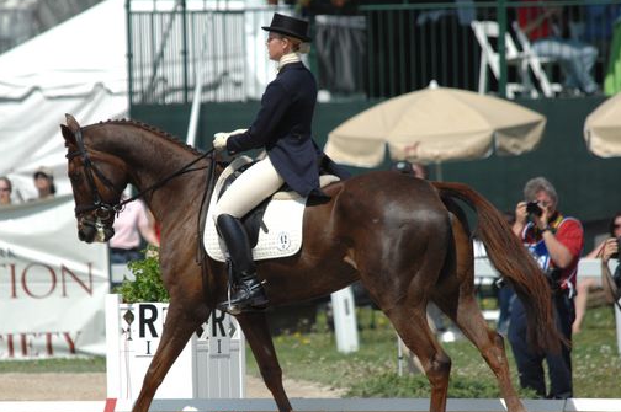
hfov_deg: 3.2
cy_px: 236
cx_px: 251
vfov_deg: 2.1
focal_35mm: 647
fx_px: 11150
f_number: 5.3
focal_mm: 340
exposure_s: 1/1250
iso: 200
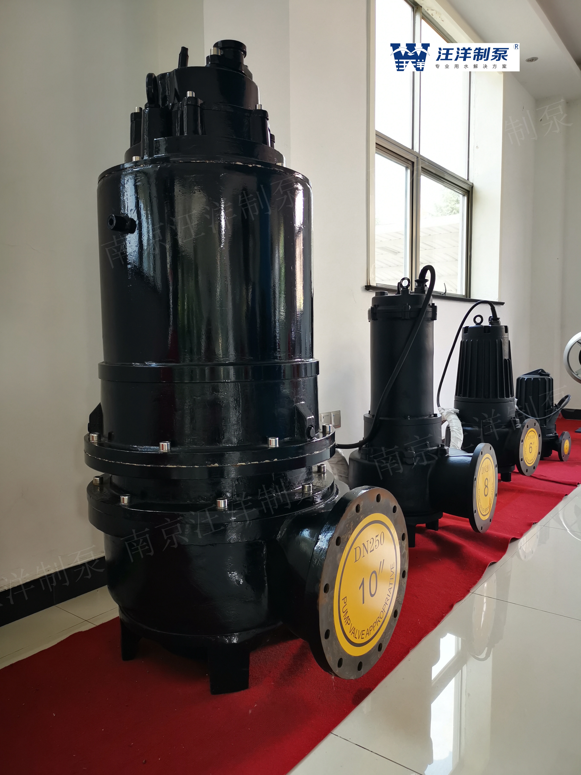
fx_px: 604
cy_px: 388
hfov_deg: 51.4
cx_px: 290
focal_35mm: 27
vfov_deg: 65.3
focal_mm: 5.58
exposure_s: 1/50
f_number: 1.8
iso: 250
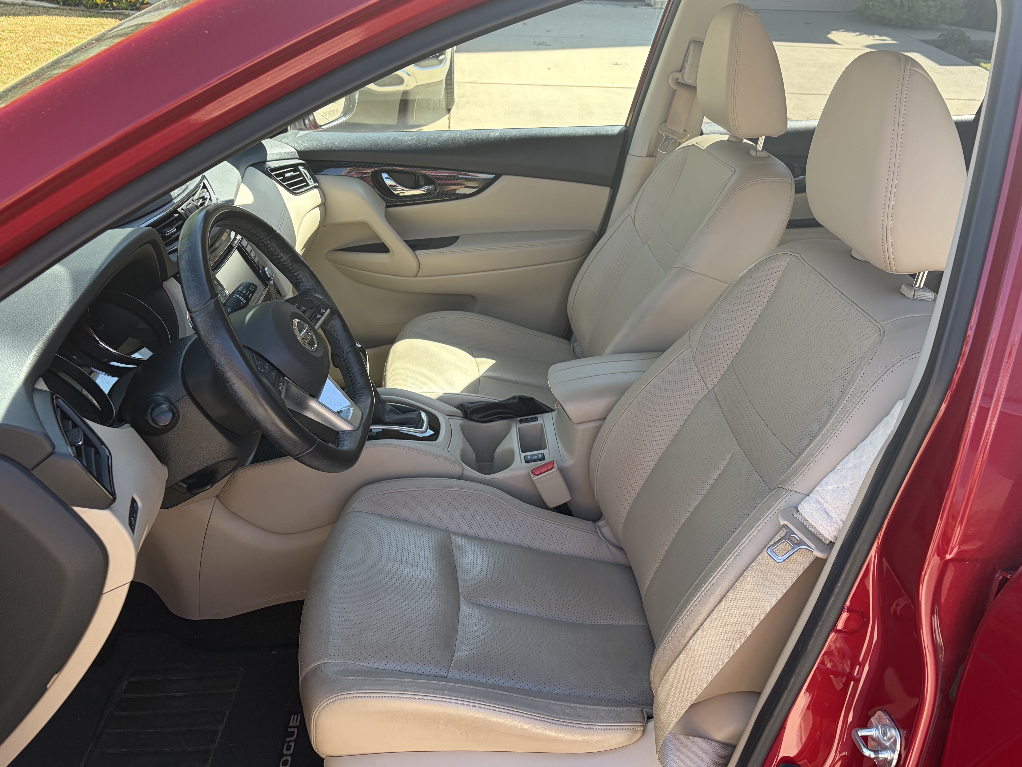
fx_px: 856
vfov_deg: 48.2
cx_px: 541
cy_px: 354
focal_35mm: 29
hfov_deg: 61.6
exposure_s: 1/438
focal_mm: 5.96
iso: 64
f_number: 1.6
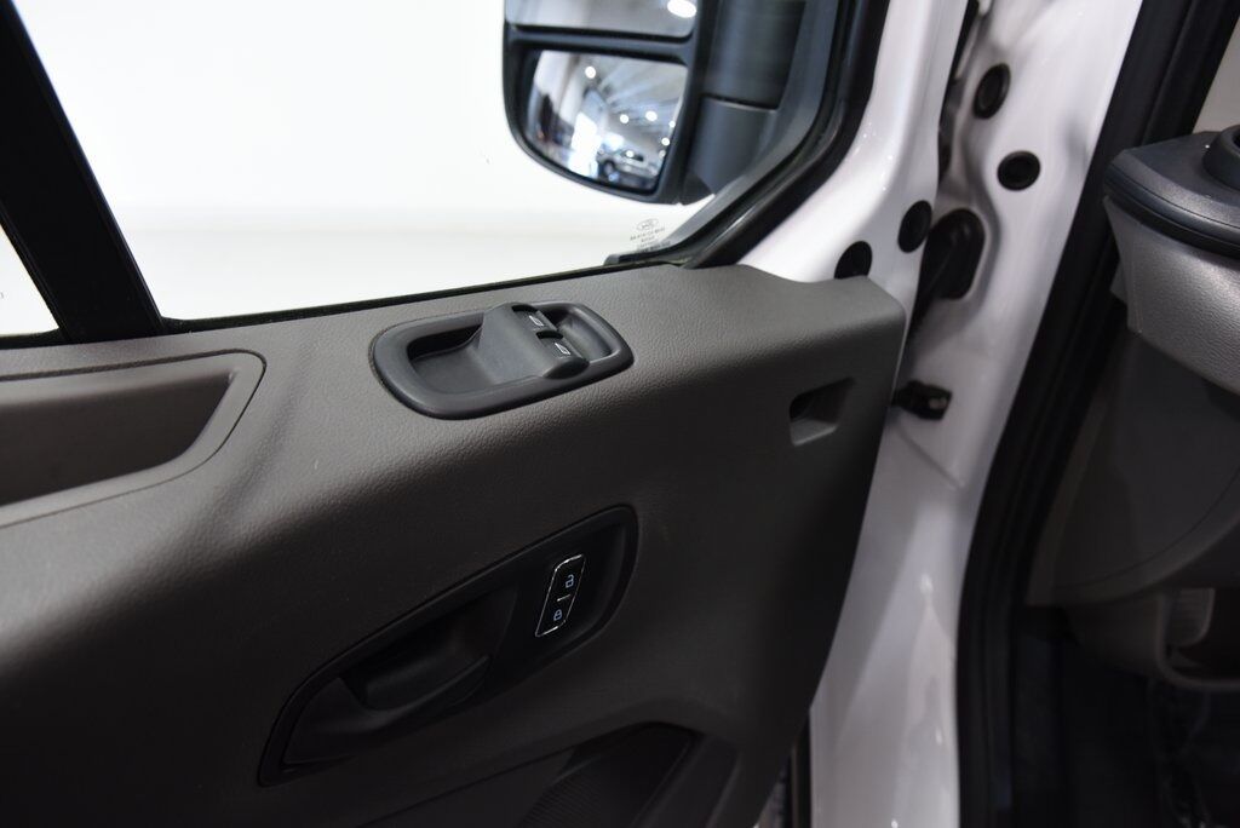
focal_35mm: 24
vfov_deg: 53.2
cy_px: 414
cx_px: 620
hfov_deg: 73.7
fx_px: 827
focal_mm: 24
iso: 1250
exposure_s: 1/20
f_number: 5
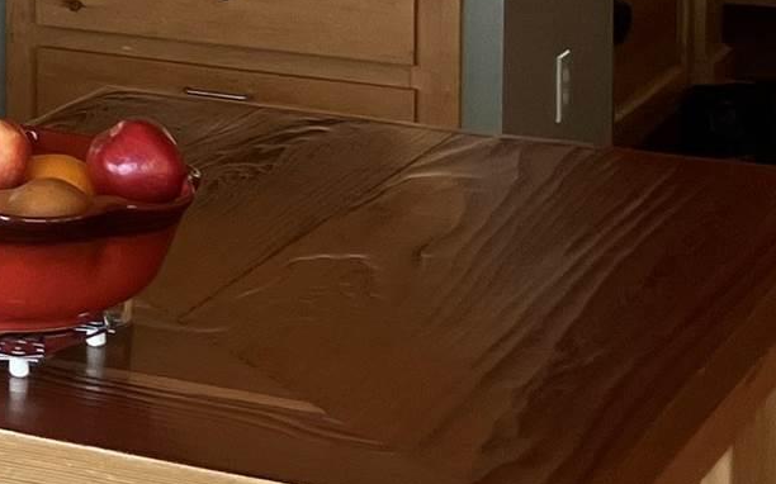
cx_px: -806
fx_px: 3150
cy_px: -342
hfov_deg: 12.3
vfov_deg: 8.5
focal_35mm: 149
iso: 80
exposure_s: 1/110
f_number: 1.8
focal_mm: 3.99
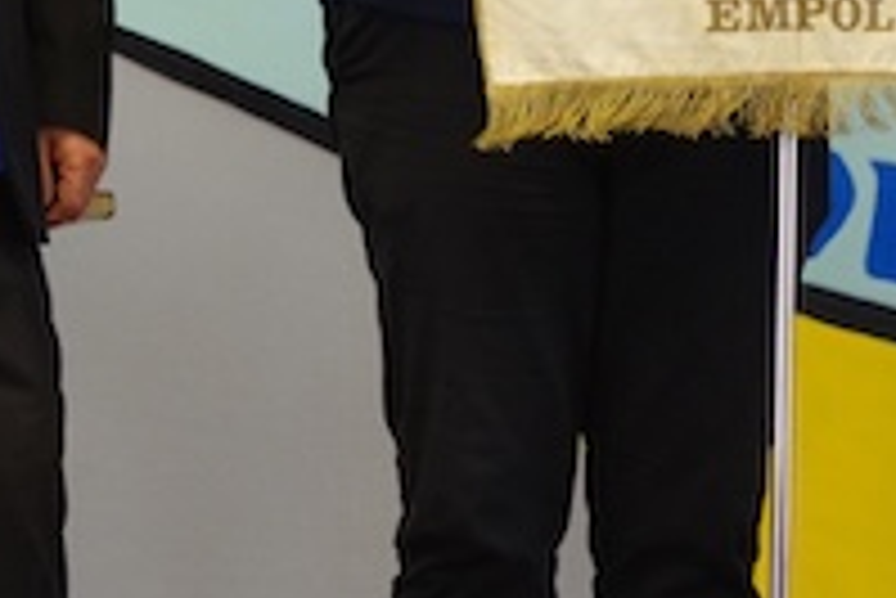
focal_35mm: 281
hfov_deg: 7.3
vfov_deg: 4.9
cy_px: 0
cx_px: 482
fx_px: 6999
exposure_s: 1/80
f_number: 4.5
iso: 3200
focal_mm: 70
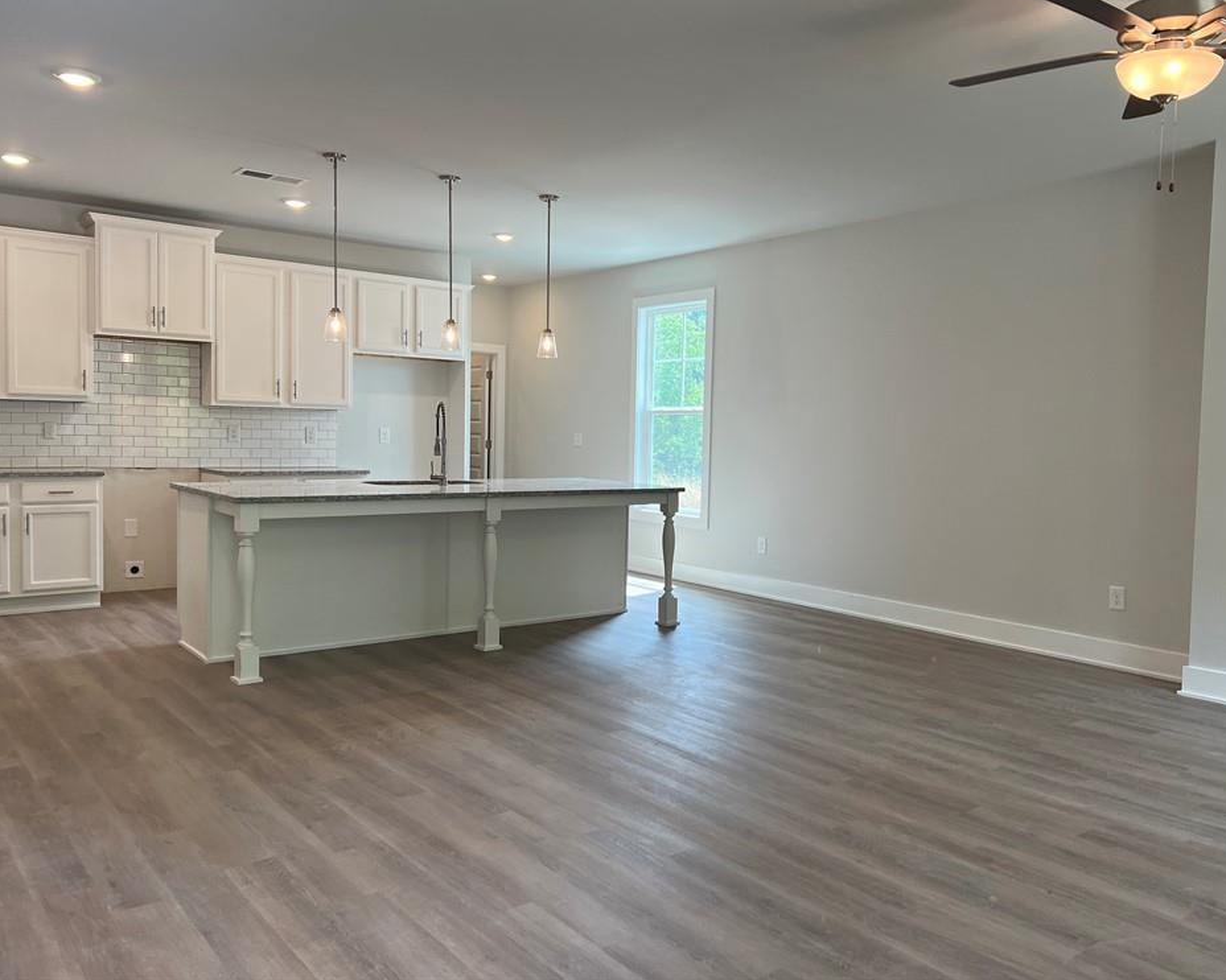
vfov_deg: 51.5
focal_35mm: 28
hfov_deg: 62.2
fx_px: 1016
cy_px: 475
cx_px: 631
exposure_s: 1/146
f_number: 1.5
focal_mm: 5.7
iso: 64
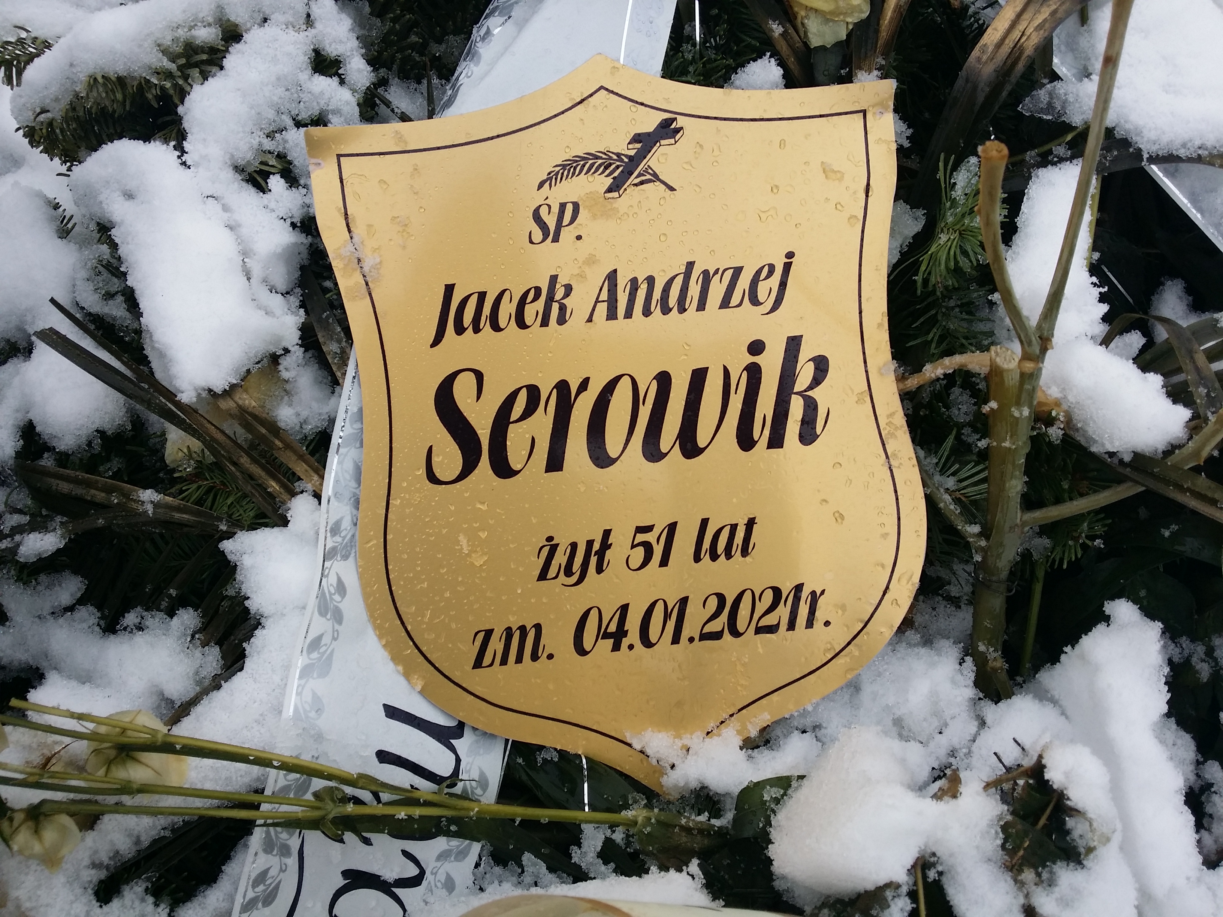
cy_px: 458
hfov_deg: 58.4
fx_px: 1095
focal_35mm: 31
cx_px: 612
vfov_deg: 45.4
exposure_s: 1/304
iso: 50
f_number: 2.2
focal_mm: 4.13
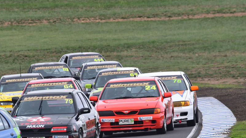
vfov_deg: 1.7
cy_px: 71
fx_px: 4631
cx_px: 123
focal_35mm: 710
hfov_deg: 3.0
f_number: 10
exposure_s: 1/640
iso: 500
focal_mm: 450
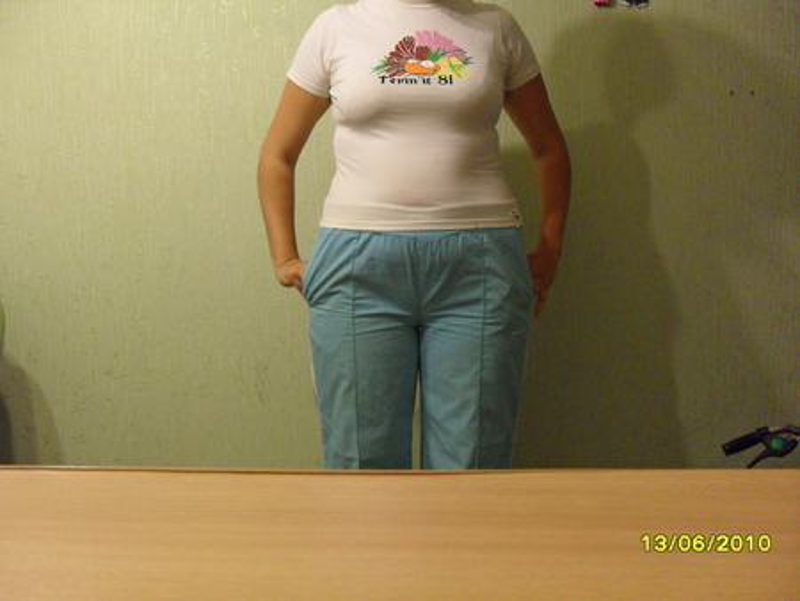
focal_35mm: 38
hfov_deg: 49.0
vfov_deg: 37.8
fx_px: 879
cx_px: 400
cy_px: 300
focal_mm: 6.3
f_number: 2.8
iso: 200
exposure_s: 1/15
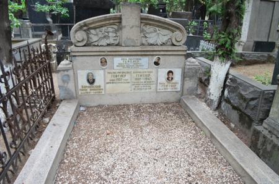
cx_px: 140
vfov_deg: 47.7
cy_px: 92
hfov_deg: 67.5
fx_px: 209
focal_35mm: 27
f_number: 5.6
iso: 450
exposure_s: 1/40
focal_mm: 18
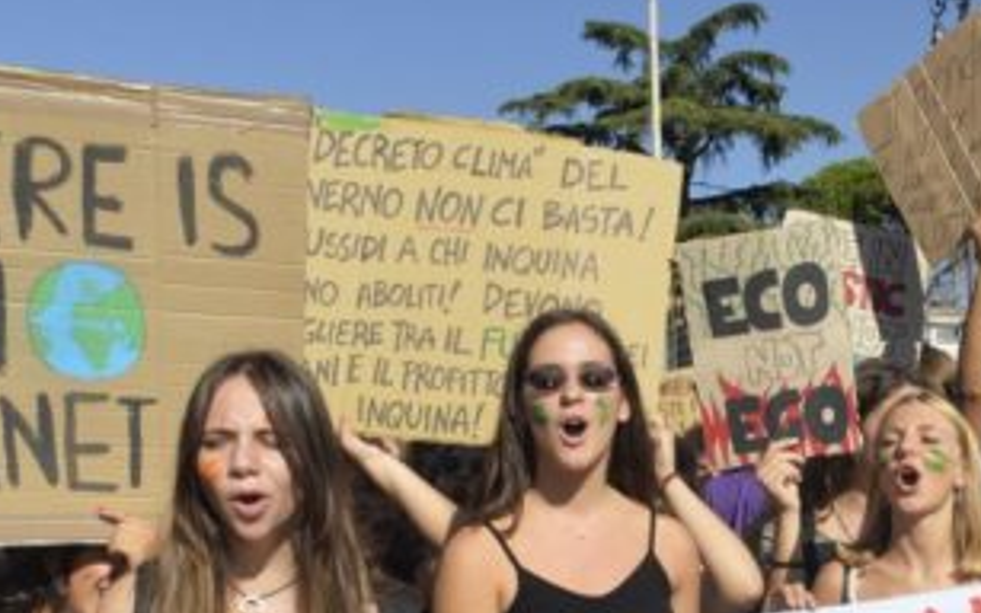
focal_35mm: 51
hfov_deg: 38.1
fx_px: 1364
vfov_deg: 23.8
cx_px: 789
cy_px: 666
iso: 400
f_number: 11
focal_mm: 20
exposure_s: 1/500
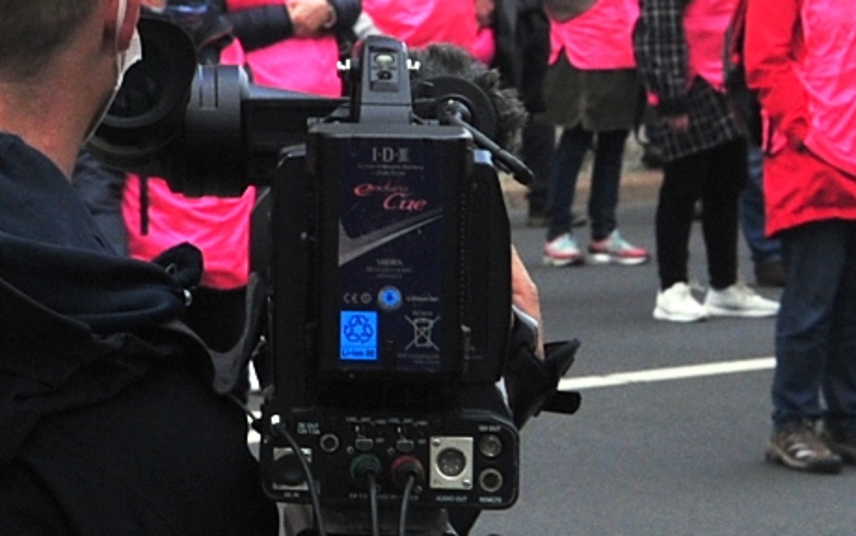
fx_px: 7305
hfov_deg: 6.6
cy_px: -471
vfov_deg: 4.2
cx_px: -314
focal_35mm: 313
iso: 320
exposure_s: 1/320
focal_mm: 44
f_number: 7.1
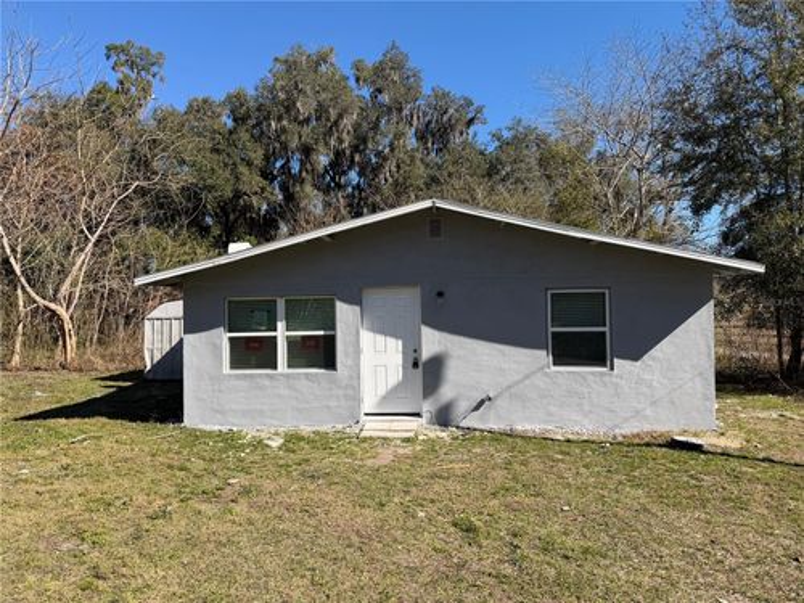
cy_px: 302
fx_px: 557
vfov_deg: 56.8
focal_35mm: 24
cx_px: 402
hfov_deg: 71.6
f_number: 1.78
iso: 80
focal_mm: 6.76
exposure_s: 1/3584
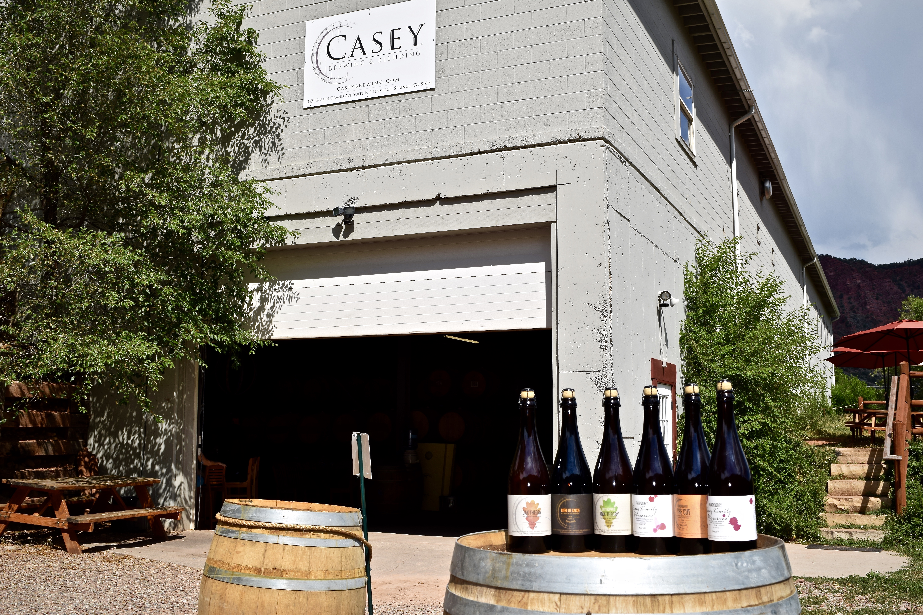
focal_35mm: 38
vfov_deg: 35.5
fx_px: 961
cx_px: 462
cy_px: 308
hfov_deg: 51.3
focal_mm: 25
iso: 100
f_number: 11
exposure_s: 1/200
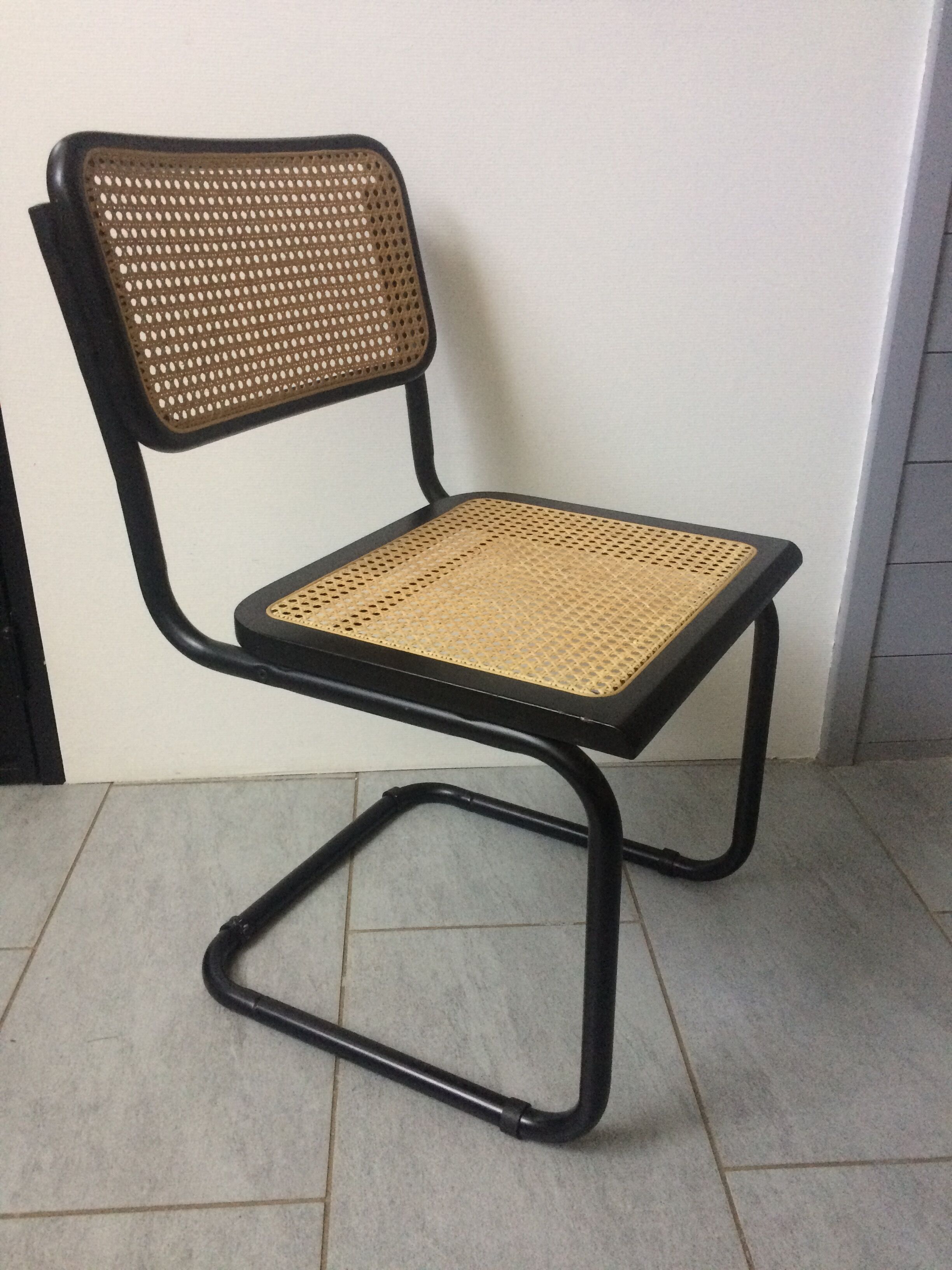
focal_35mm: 29
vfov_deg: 61.7
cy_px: 635
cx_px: 476
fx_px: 1063
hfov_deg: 48.2
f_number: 2.2
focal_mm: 4.15
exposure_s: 1/33
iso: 320
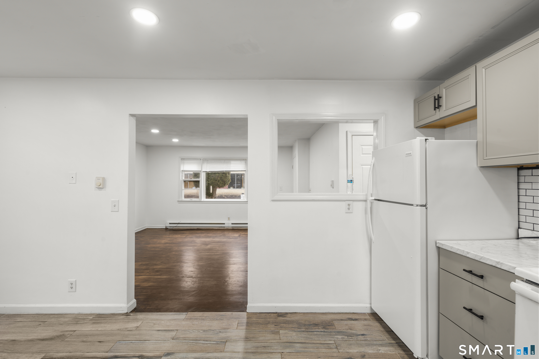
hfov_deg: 96.7
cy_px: 180
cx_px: 270
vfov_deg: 73.7
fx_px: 240
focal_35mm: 16
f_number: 9
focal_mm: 16
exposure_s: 1/1.25
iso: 200
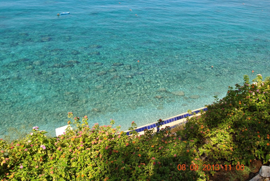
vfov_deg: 37.0
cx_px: 135
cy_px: 90
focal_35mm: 36
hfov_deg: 53.1
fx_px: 270
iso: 100
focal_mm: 24
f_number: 7.1
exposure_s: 1/200
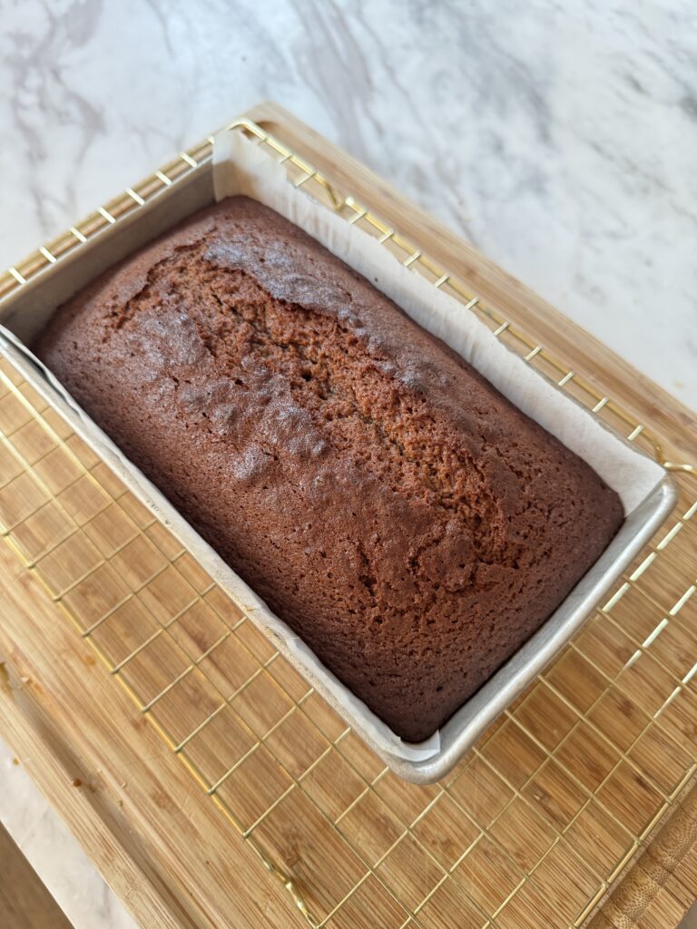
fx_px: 644
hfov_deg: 56.8
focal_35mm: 24
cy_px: 464
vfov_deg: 71.6
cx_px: 348
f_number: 1.78
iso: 500
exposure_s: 1/60
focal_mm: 6.76
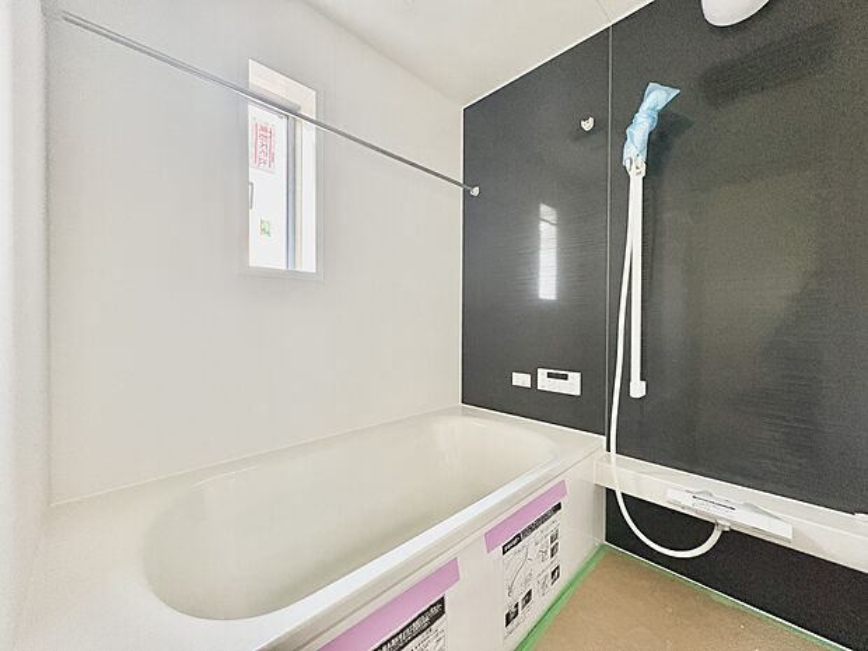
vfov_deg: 85.7
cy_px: 326
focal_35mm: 14
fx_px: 351
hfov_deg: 102.1
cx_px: 434
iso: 800
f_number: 2.2
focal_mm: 2.22
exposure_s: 1/60
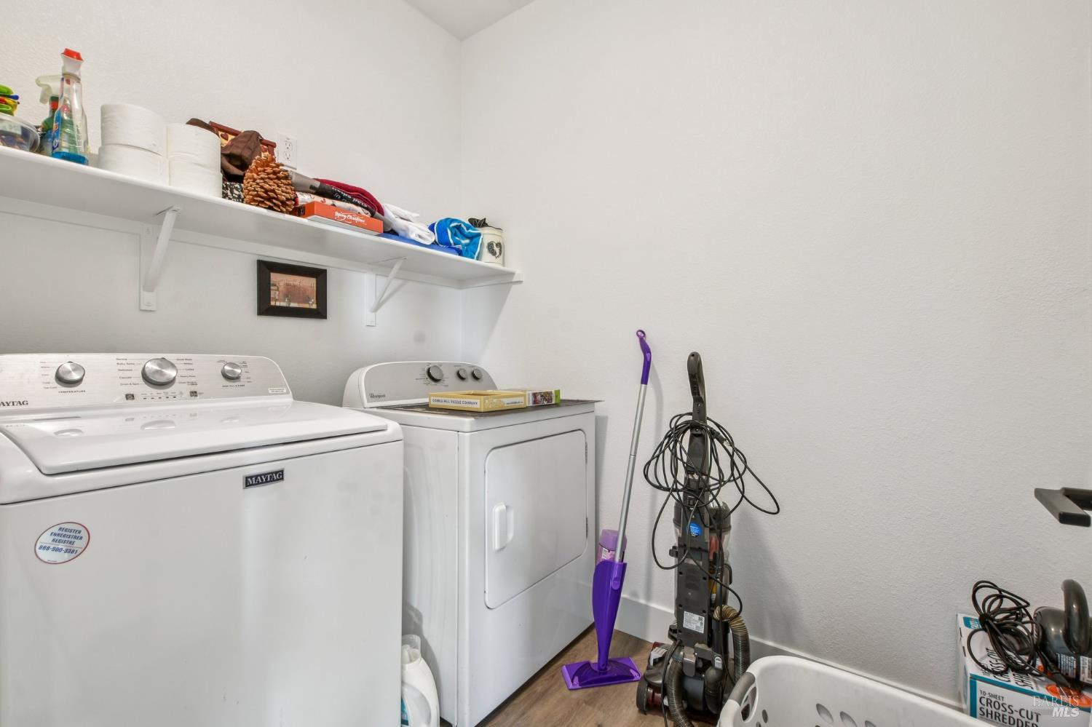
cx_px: 546
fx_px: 455
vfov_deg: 77.3
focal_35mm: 15
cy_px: 364
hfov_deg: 100.4
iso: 100
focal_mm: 10
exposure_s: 1/6
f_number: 8
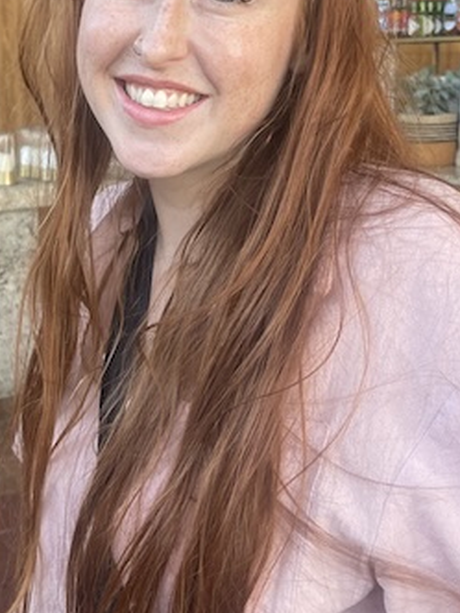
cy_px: 225
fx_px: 1010
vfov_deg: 33.6
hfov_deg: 25.5
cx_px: 145
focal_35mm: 57
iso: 80
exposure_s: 1/121
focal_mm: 5.1
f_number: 1.6
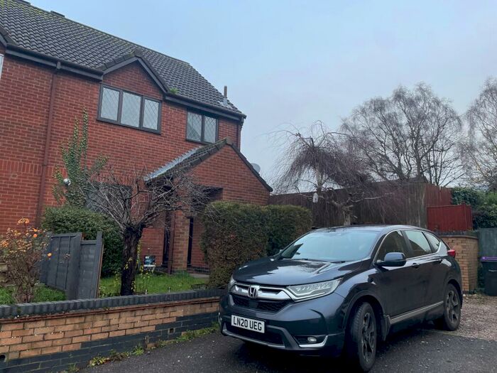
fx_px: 373
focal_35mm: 26
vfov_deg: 53.1
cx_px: 248
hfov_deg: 67.3
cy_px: 186
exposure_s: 1/694
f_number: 1.6
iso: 32
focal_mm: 4.2
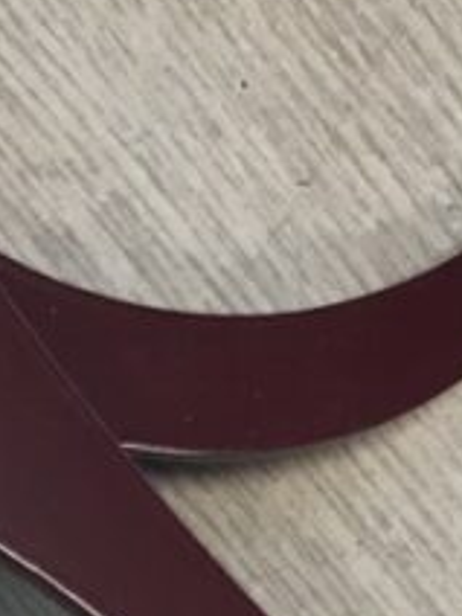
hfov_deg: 10.3
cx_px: -384
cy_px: 1305
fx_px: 2402
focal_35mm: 135
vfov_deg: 12.5
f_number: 1.8
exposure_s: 1/33
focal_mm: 3.99
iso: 25
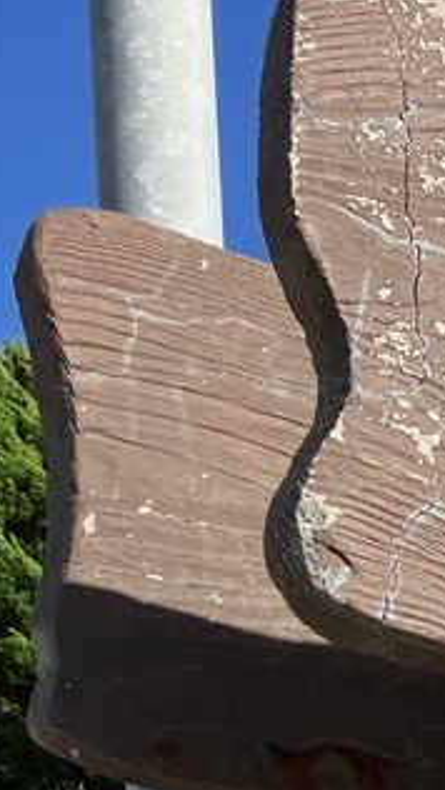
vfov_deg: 16.8
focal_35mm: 116
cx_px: 1108
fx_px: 2431
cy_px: 1178
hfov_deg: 9.2
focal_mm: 3.99
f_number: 1.8
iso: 32
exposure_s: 1/2288
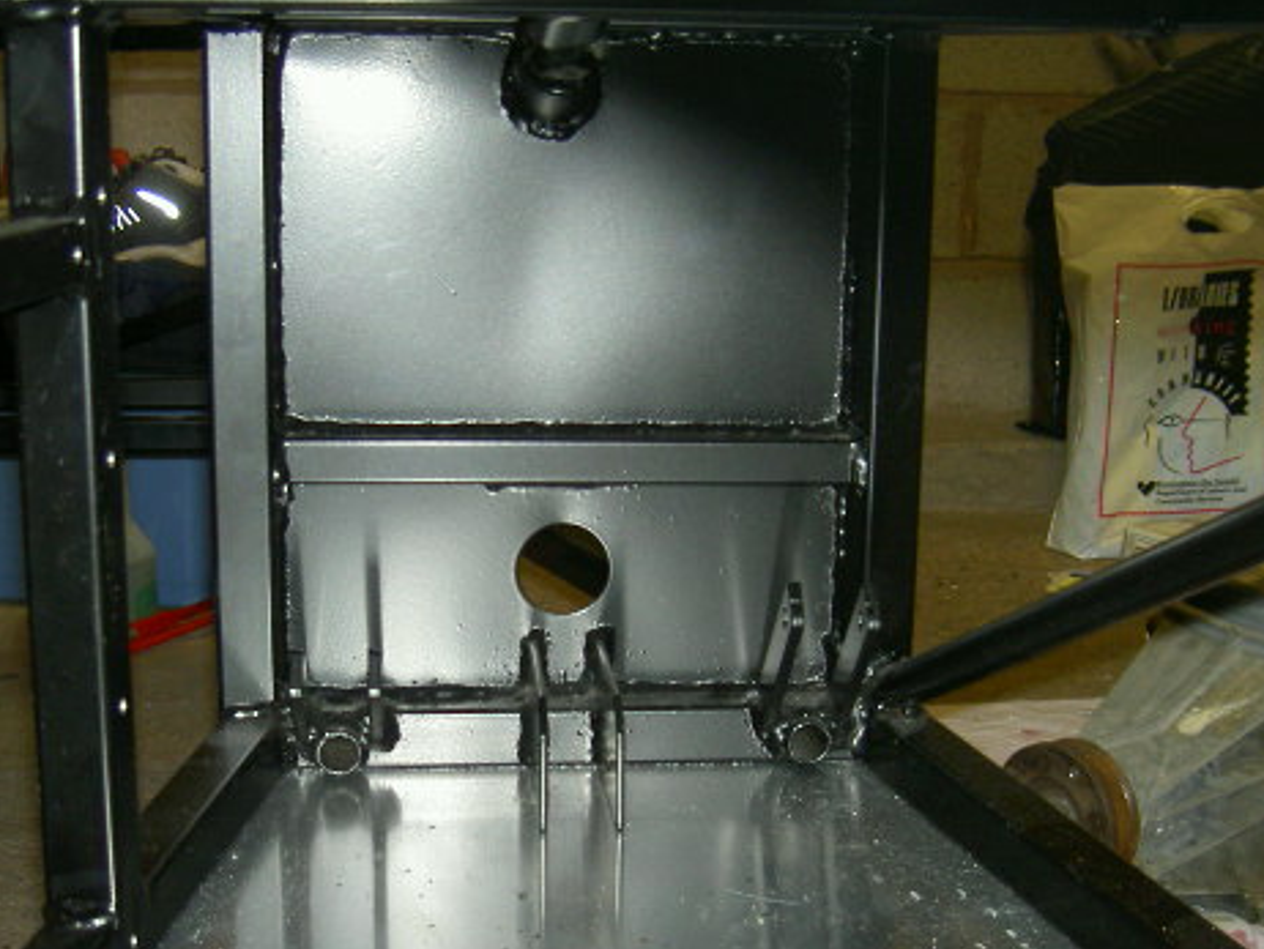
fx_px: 1973
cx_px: 544
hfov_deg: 35.5
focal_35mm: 54
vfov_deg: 26.9
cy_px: 624
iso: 100
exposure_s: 1/59.5
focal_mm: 8
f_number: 2.8
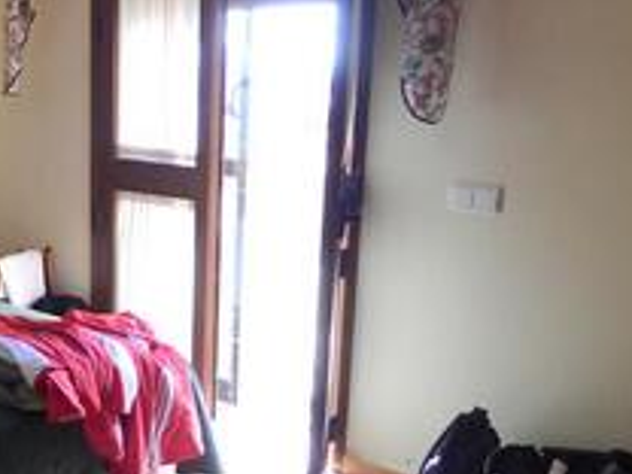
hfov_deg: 37.9
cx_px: 106
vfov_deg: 30.3
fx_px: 876
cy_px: 255
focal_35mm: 48
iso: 180
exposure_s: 1/30
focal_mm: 4.5
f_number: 3.1
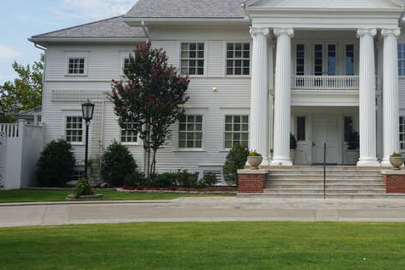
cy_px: 88
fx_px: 651
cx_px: 322
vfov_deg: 23.3
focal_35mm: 58
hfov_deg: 33.6
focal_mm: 23
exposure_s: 1/125
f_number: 11
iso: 100
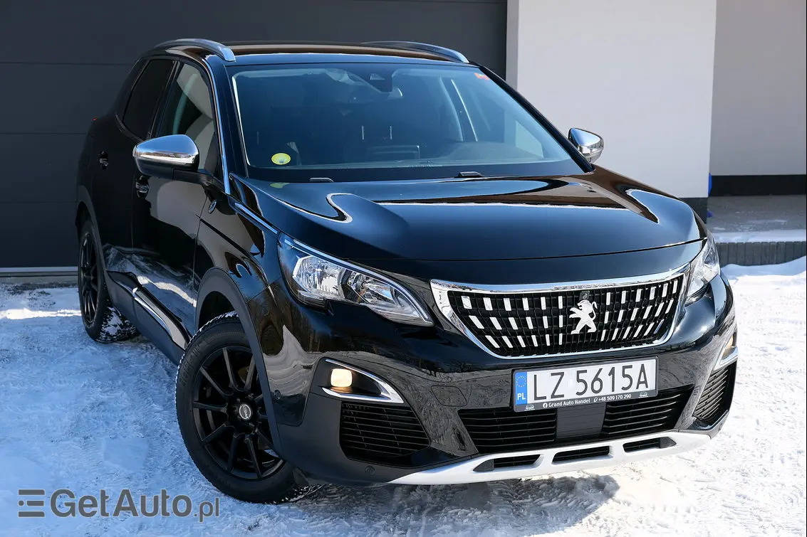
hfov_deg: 35.6
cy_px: 268
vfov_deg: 24.2
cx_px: 404
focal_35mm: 56
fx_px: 1255
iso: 320
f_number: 5.6
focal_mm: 37.4
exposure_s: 1/480
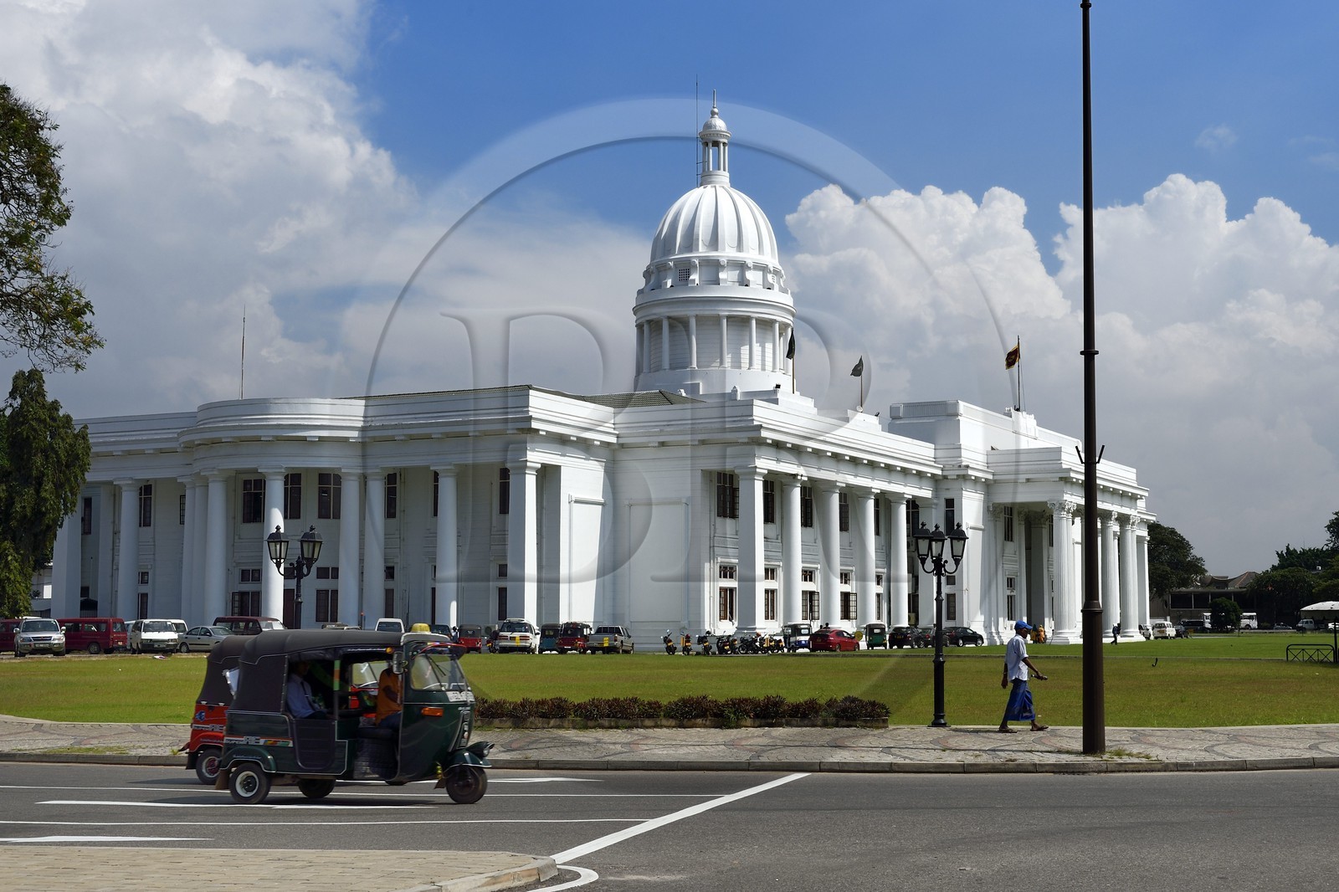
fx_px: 1487
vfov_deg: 33.4
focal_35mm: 40
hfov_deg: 48.5
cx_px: 670
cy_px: 446
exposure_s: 1/400
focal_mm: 40
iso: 200
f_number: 13
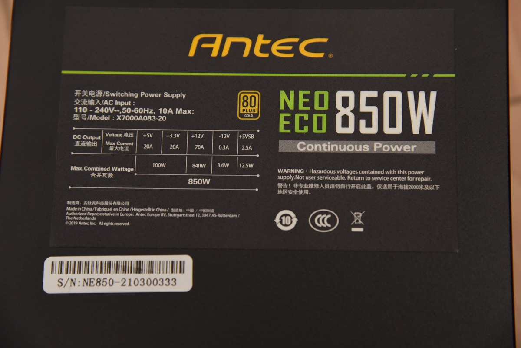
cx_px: 260
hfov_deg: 17.1
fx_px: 1737
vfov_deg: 11.4
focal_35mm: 120
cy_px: 174
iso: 1600
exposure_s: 1/60
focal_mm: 120
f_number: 5.6
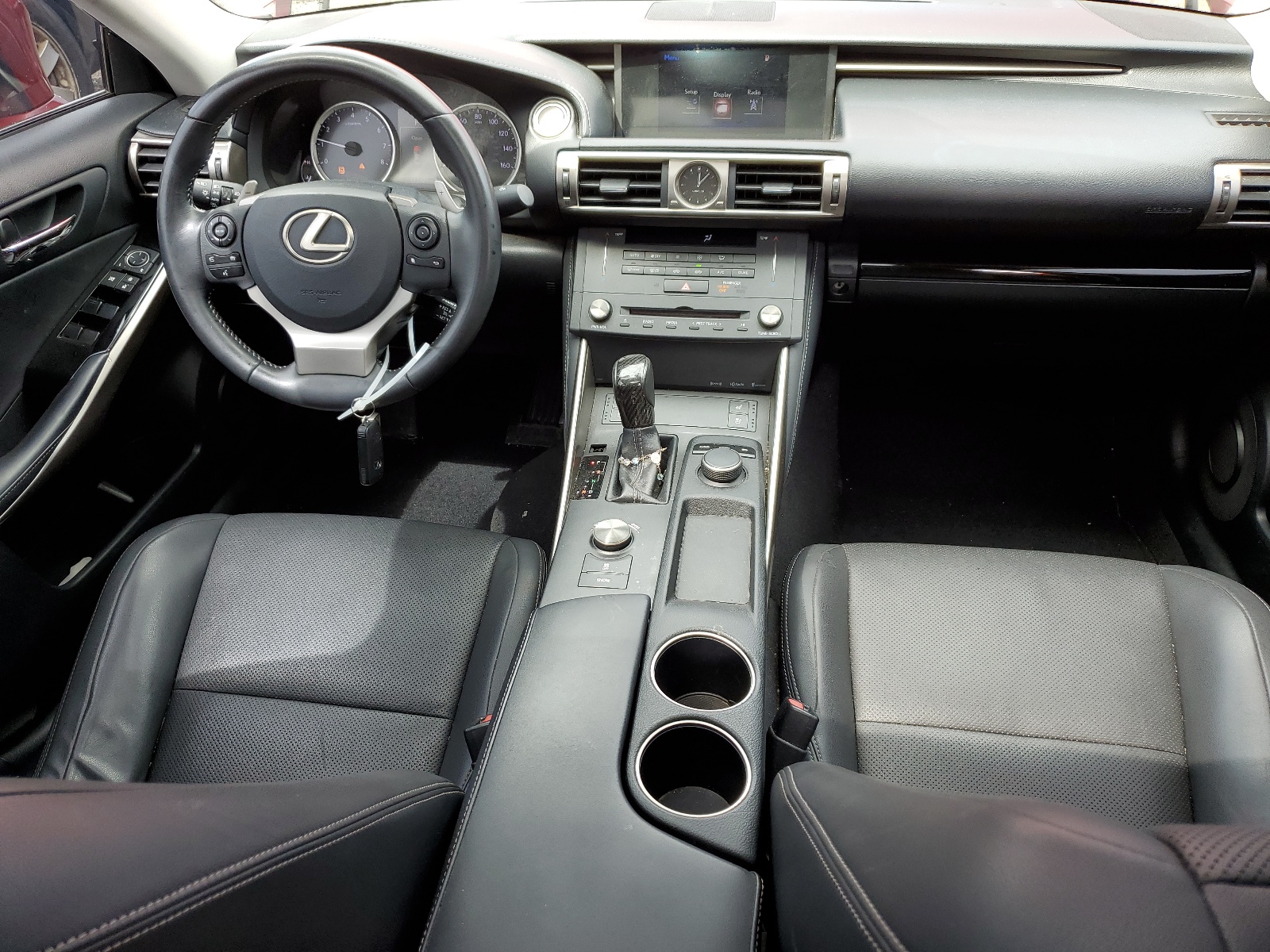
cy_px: 476
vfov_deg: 53.1
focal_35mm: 26
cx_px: 635
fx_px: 954
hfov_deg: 67.3
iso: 50
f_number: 1.5
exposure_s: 1/182
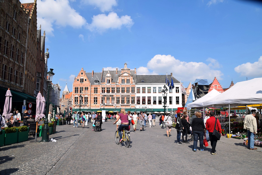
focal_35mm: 27
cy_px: 88
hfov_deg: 67.4
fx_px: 197
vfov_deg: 47.9
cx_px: 131
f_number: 10
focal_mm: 18
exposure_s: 1/400
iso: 200
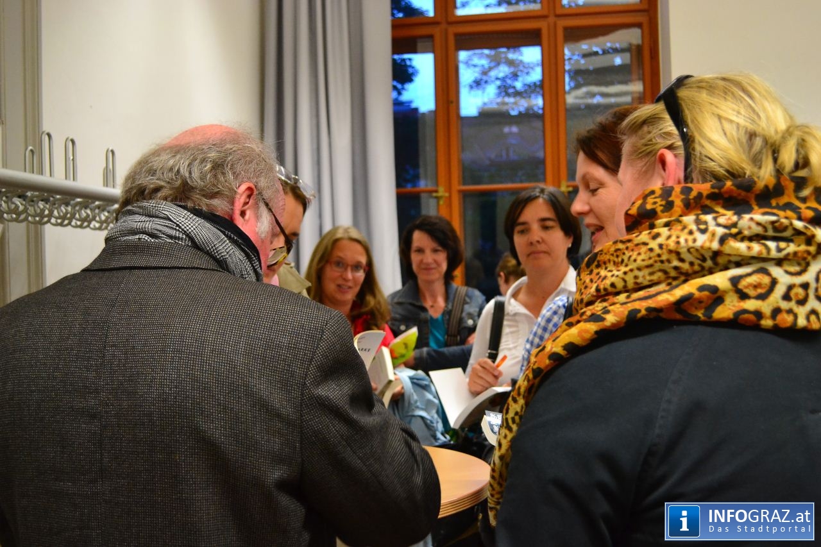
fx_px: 889
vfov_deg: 34.2
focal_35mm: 39
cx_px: 410
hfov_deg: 49.6
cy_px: 274
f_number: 4.2
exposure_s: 1/40
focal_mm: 26
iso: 1600
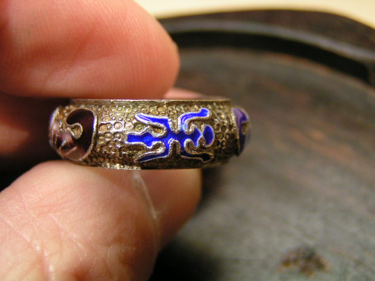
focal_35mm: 63
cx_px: 188
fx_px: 682
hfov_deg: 30.7
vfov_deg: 23.3
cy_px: 140
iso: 125
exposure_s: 1/60
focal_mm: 9.7
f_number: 3.2
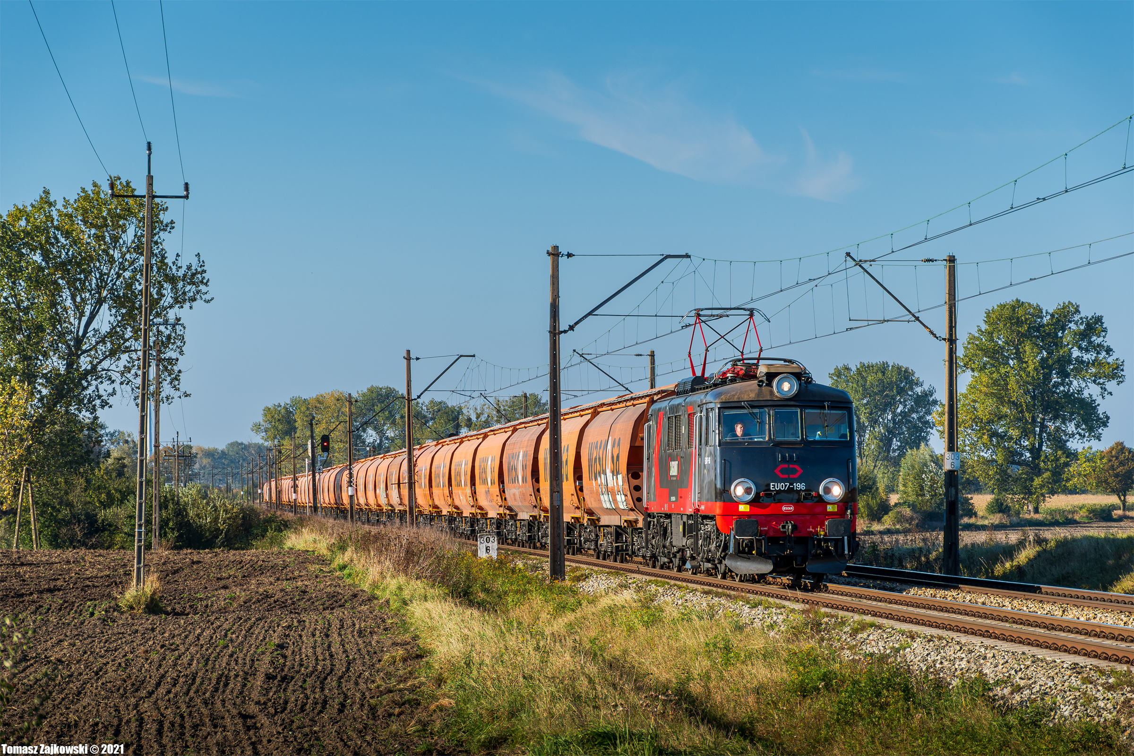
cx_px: 567
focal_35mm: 135
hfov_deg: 15.2
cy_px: 378
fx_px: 4252
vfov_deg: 10.2
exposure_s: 1/500
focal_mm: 90
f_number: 5.6
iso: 100
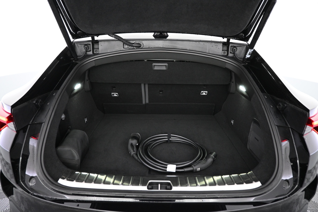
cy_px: 106
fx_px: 212
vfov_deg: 53.1
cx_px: 159
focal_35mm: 24
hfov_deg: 73.7
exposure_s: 1/25
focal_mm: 16
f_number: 3.5
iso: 1600
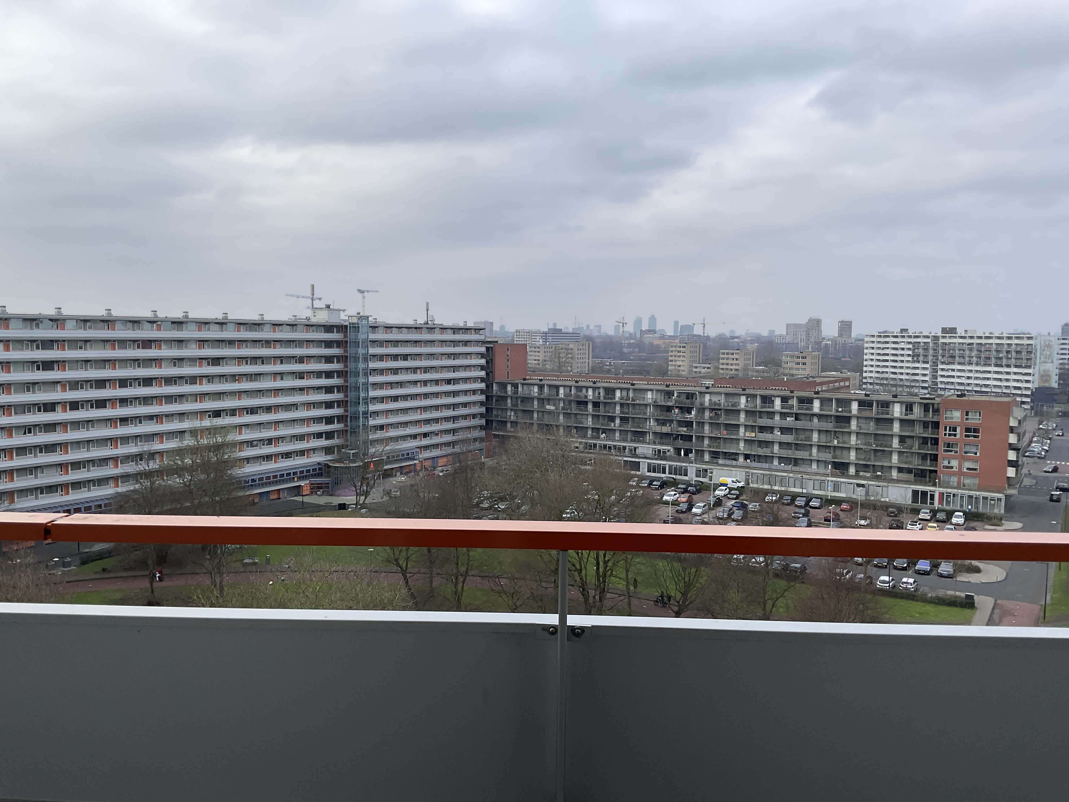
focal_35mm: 29
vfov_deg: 48.2
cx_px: 534
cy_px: 401
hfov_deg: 61.7
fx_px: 896
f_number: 1.8
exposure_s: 1/700
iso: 16
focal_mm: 3
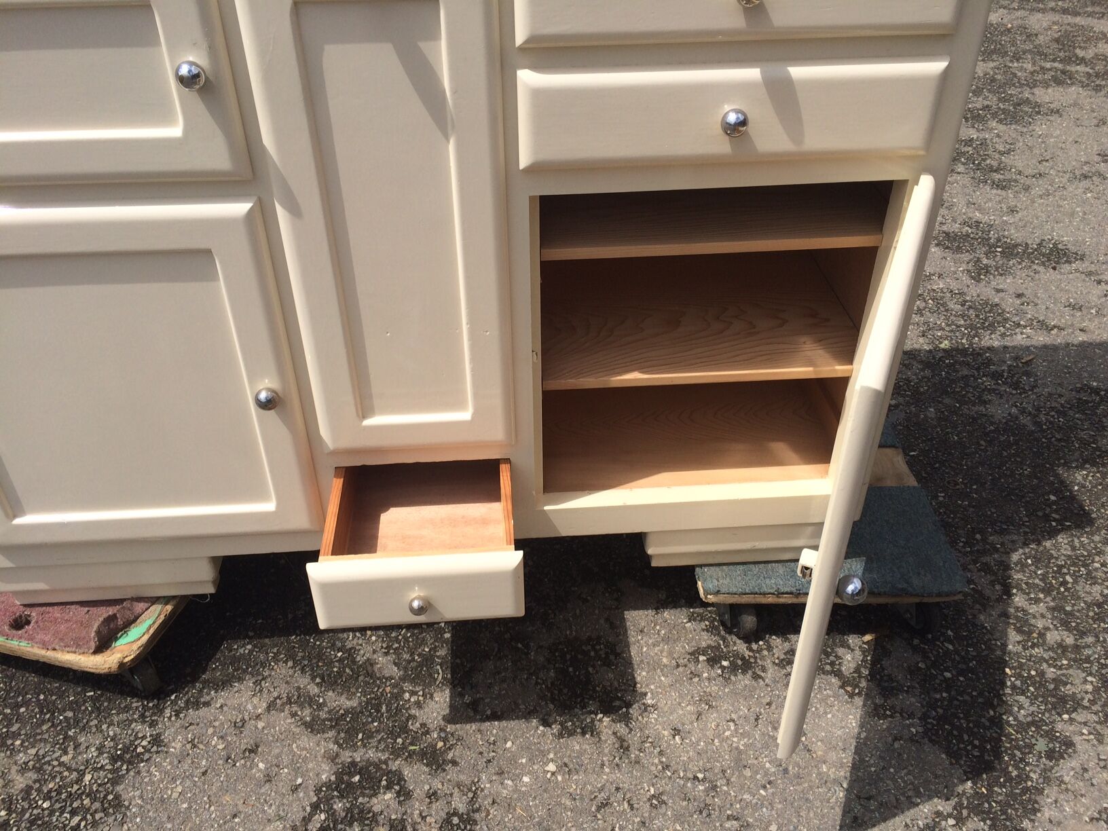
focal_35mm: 29
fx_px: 928
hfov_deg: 61.7
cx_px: 554
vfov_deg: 48.2
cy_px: 416
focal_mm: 4.15
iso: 32
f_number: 2.2
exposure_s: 1/3731
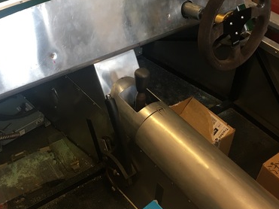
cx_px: 103
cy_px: 80
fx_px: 403
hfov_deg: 37.9
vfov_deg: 29.0
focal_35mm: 50
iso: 64
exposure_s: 1/33
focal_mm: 4.15
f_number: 2.2
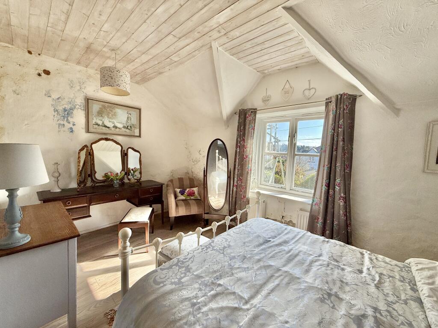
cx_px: 219
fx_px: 177
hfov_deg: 102.1
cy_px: 164
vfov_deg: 85.7
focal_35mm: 14
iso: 50
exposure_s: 1/574
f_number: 2.2
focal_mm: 2.22
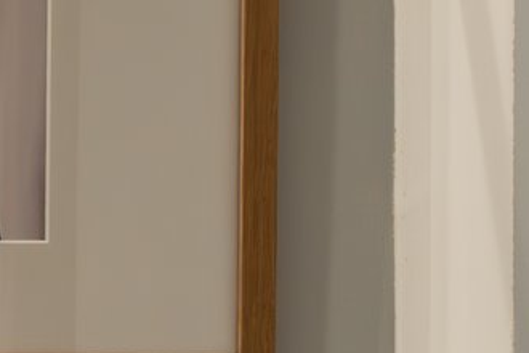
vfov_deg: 8.7
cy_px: 732
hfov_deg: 10.2
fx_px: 2189
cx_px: -1055
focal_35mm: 149
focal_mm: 24
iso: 1000
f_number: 2.8
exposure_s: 1/125
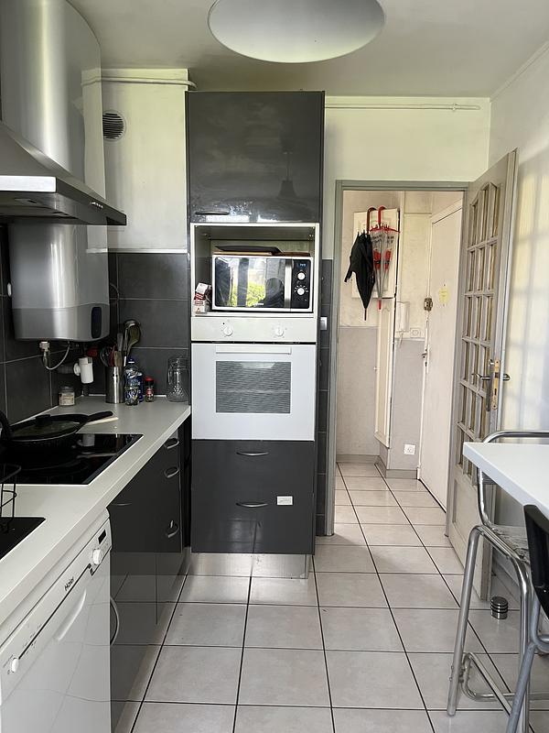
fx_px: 550
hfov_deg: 53.1
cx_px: 274
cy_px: 366
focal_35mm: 26
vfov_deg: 67.3
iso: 200
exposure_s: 1/60
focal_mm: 5.1
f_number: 1.6
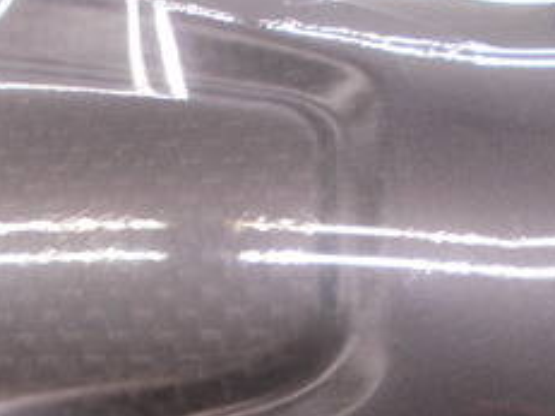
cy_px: 397
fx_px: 1154
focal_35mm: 72
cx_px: 221
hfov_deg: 27.0
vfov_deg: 19.9
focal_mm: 4.6
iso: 125
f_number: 3.2
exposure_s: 1/25
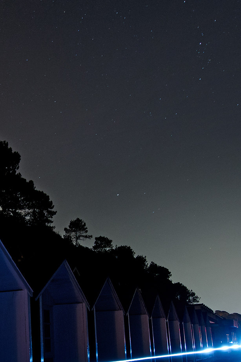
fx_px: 392
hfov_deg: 32.3
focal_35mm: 39
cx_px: 19
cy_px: 258
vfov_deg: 48.2
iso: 400
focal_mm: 10
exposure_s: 30
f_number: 5.6
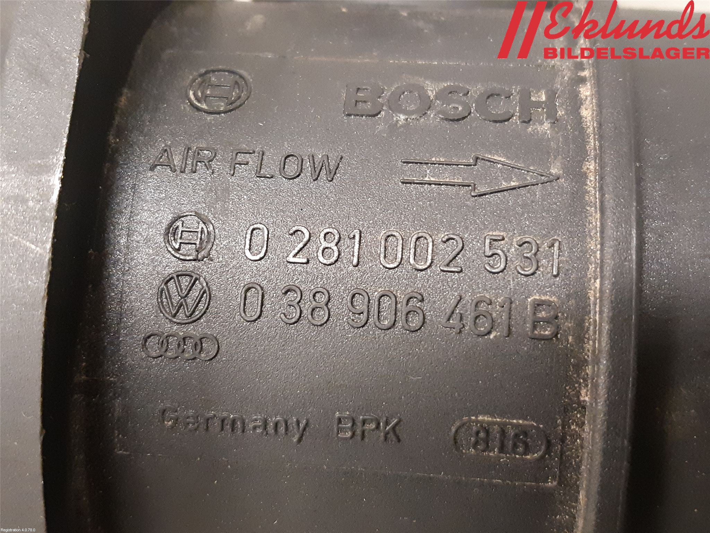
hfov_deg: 67.3
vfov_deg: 53.1
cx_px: 355
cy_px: 266
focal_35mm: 26
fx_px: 533
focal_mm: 3.93
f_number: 1.7
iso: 500
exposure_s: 1/25
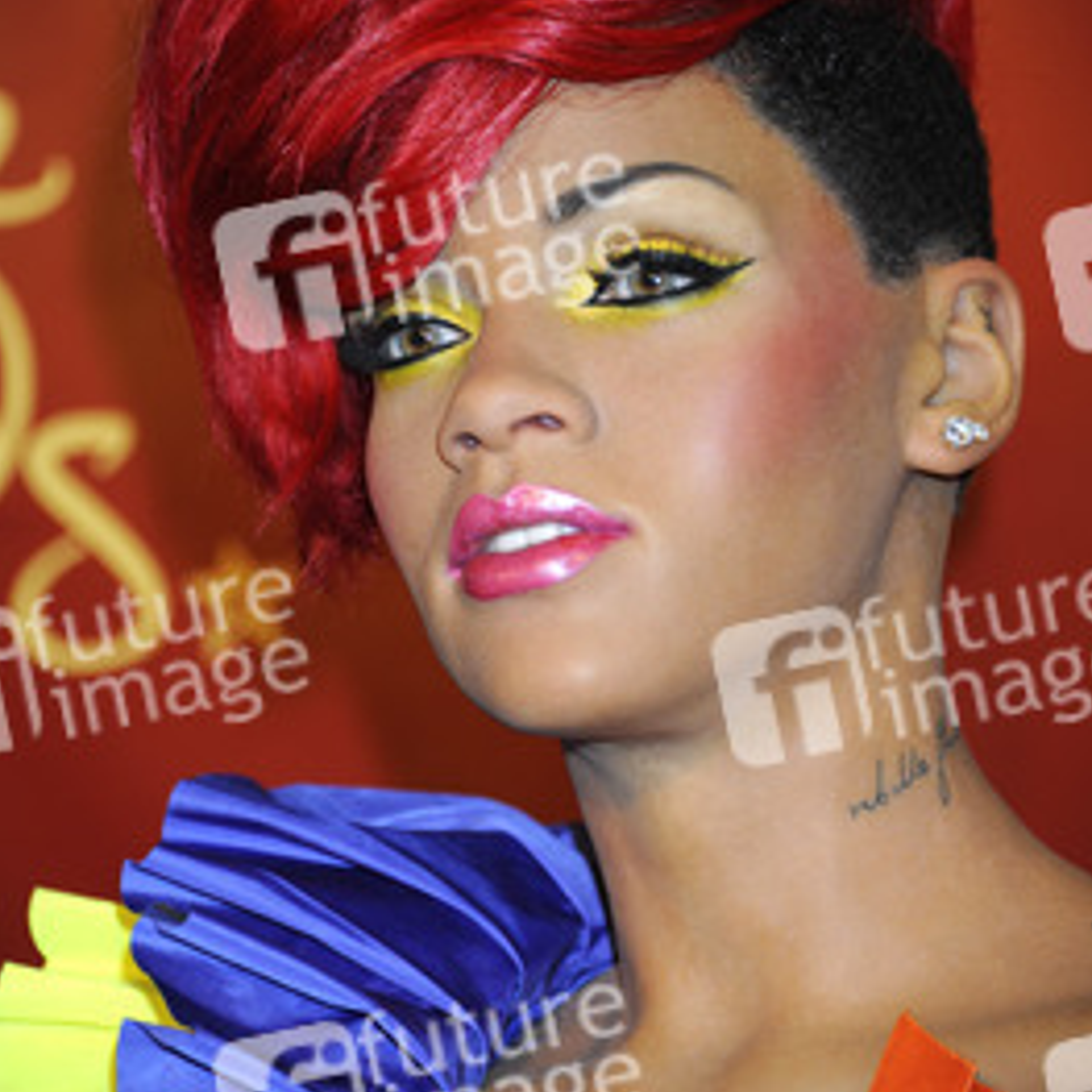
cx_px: 548
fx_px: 9672
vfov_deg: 6.5
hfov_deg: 6.5
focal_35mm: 271
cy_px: 461
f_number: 5.6
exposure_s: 1/125
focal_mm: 210
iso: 1000
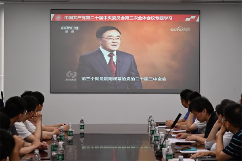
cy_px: 80
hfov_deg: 22.4
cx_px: 121
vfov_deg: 15.0
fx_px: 612
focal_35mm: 91
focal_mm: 91
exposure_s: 1/125
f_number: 6.3
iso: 900
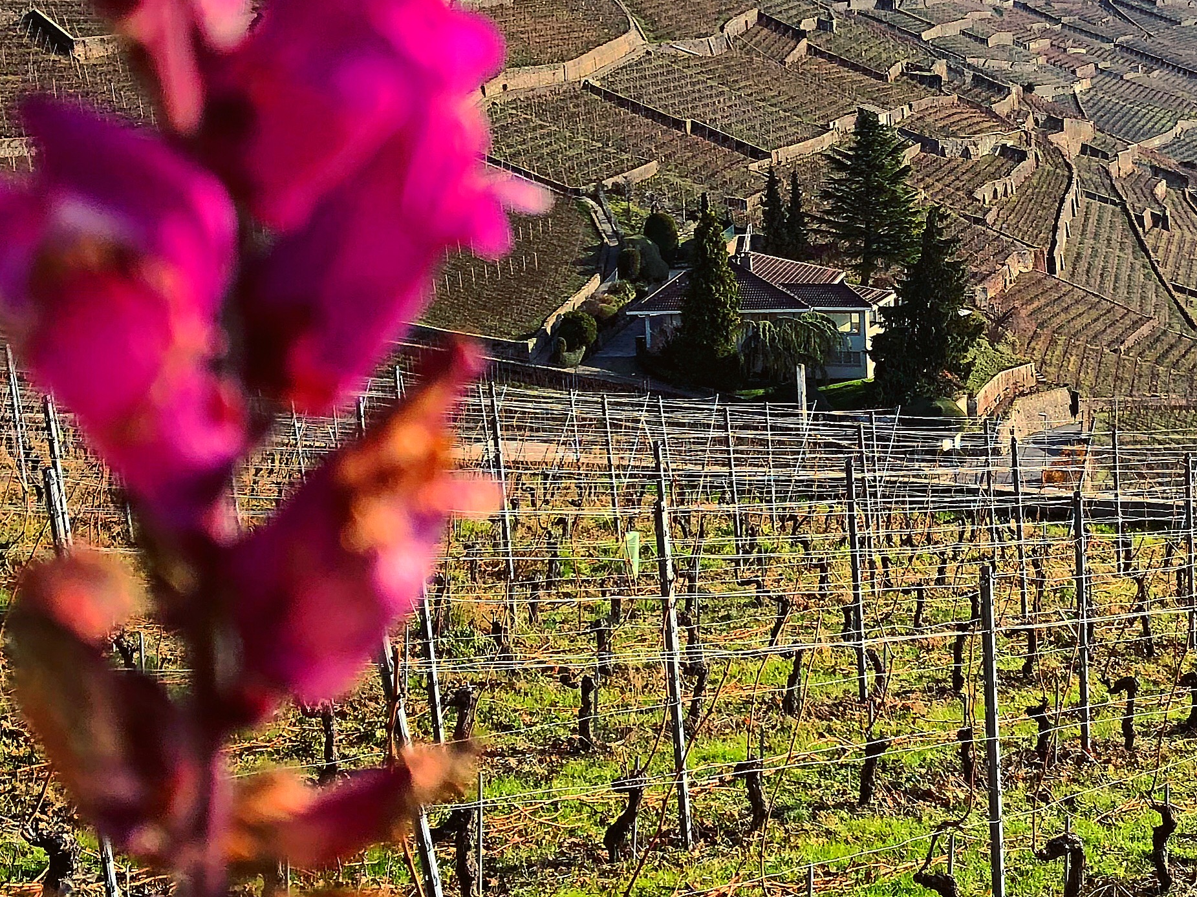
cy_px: 333
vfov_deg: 24.0
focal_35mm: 61
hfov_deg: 31.0
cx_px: 926
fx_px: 2109
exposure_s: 1/1412
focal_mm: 3.99
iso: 20
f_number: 1.8
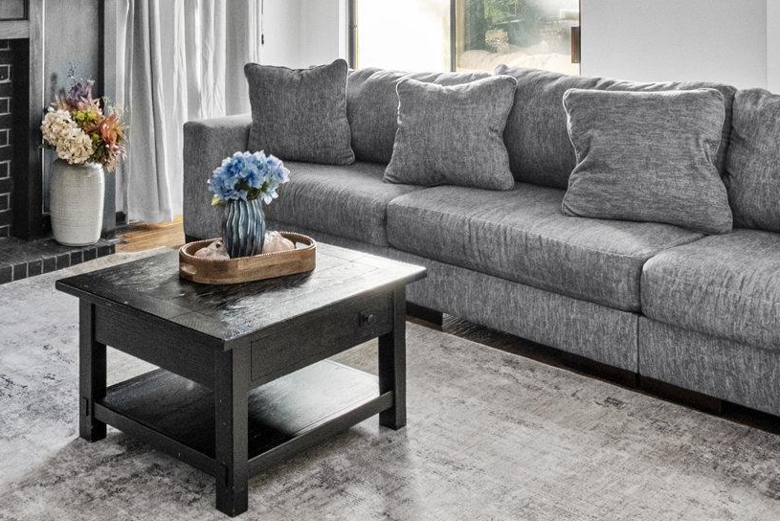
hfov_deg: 40.6
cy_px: -29
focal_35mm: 46
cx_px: 137
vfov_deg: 27.2
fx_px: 997
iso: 400
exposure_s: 1/2
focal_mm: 10
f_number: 9
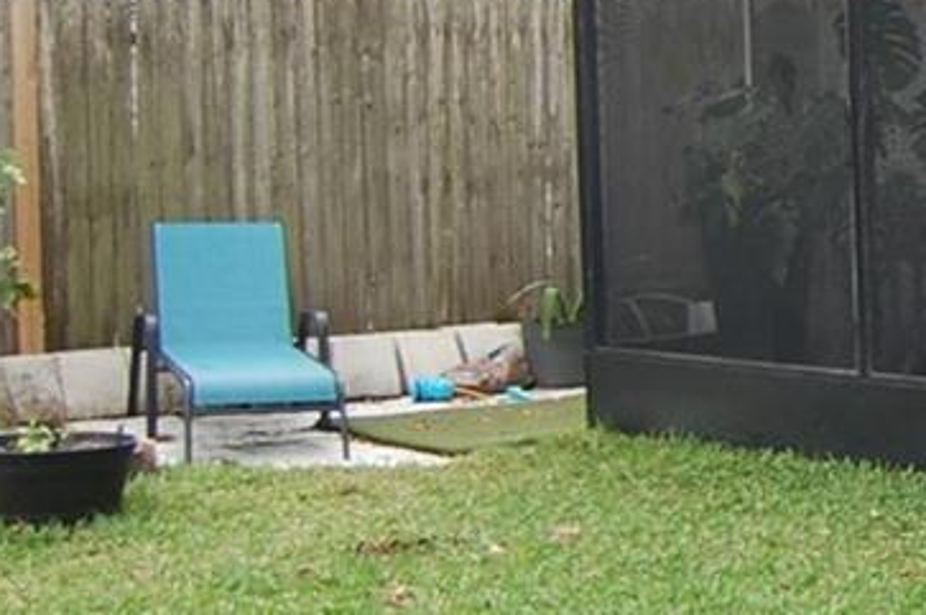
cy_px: 28
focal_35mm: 119
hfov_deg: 14.5
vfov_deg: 11.4
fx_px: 3057
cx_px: 1824
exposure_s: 1/60
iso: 200
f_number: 4
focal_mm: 18
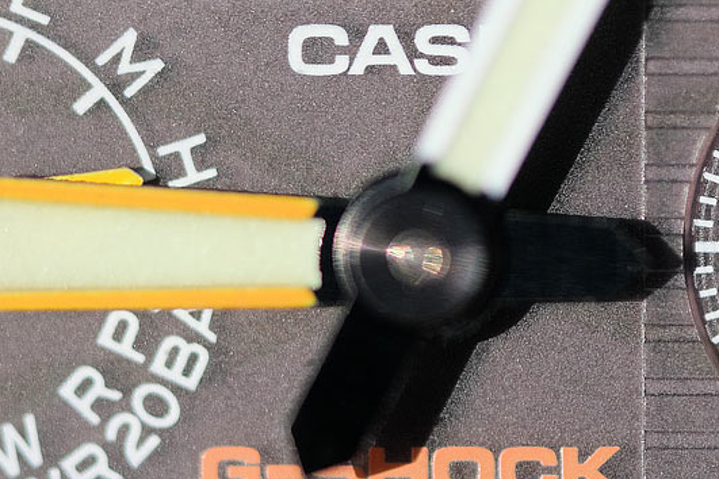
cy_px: 290
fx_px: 5412
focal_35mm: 271
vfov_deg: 5.1
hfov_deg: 7.6
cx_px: 475
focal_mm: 80
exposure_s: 1/2900
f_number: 2.8
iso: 320
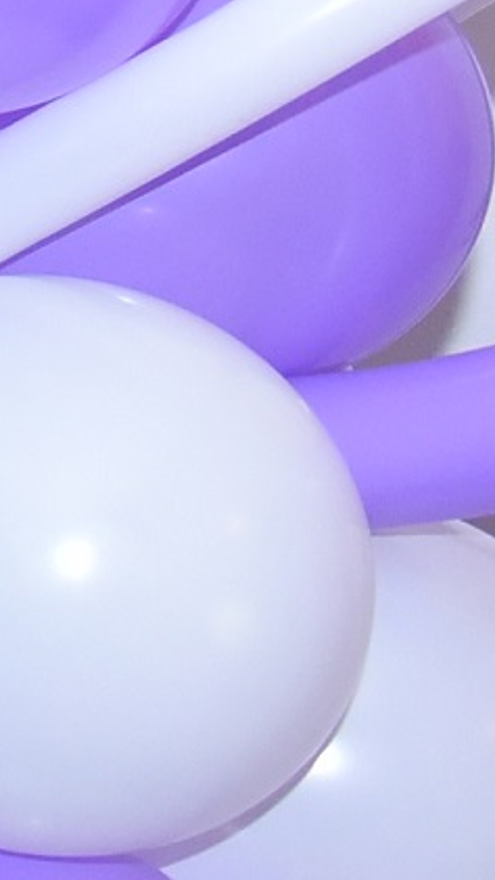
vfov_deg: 9.0
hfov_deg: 3.9
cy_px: -525
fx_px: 5387
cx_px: -2914
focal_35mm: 231
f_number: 4.5
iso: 1250
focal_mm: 28
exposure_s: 1/250
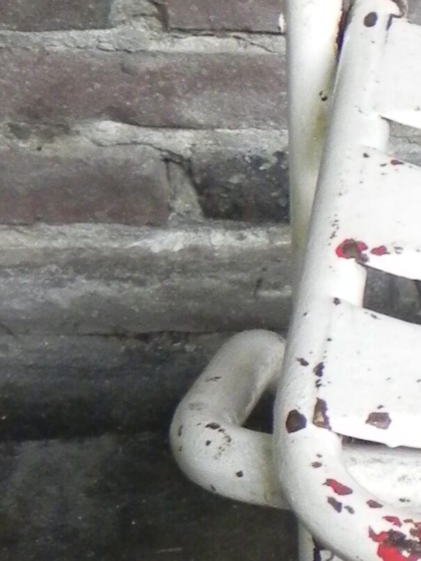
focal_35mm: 168
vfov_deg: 11.7
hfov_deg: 8.5
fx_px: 2722
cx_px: 798
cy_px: 66
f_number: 3.2
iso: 400
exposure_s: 1/18.1
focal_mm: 6.6
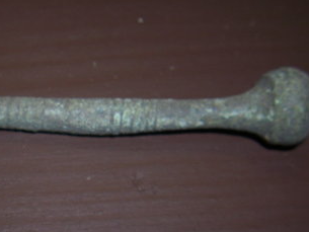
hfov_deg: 29.8
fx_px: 572
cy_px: 156
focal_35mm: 64
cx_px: 81
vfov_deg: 22.8
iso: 50
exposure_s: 1/60
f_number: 3.1
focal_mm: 7.6
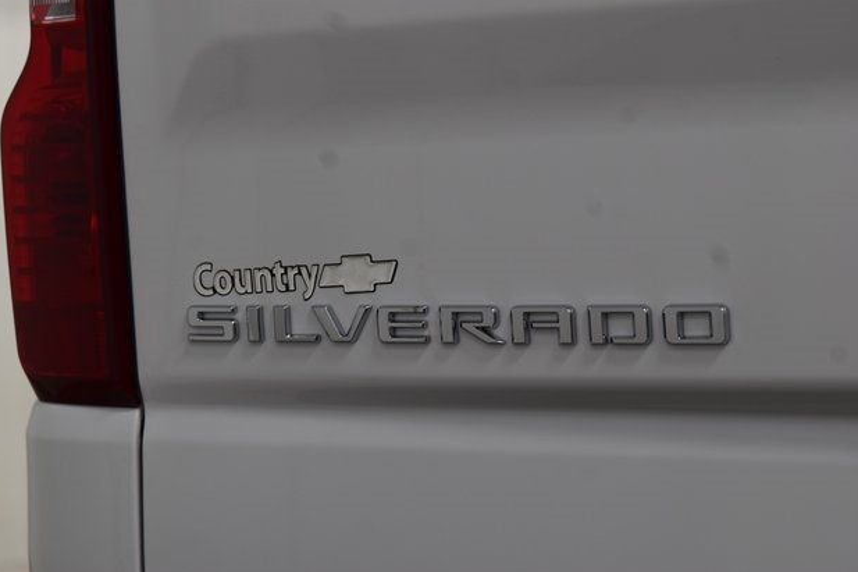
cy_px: 285
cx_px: 438
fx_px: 2597
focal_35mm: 109
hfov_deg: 18.8
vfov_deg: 12.6
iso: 560
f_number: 7.1
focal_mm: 70
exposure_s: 1/30
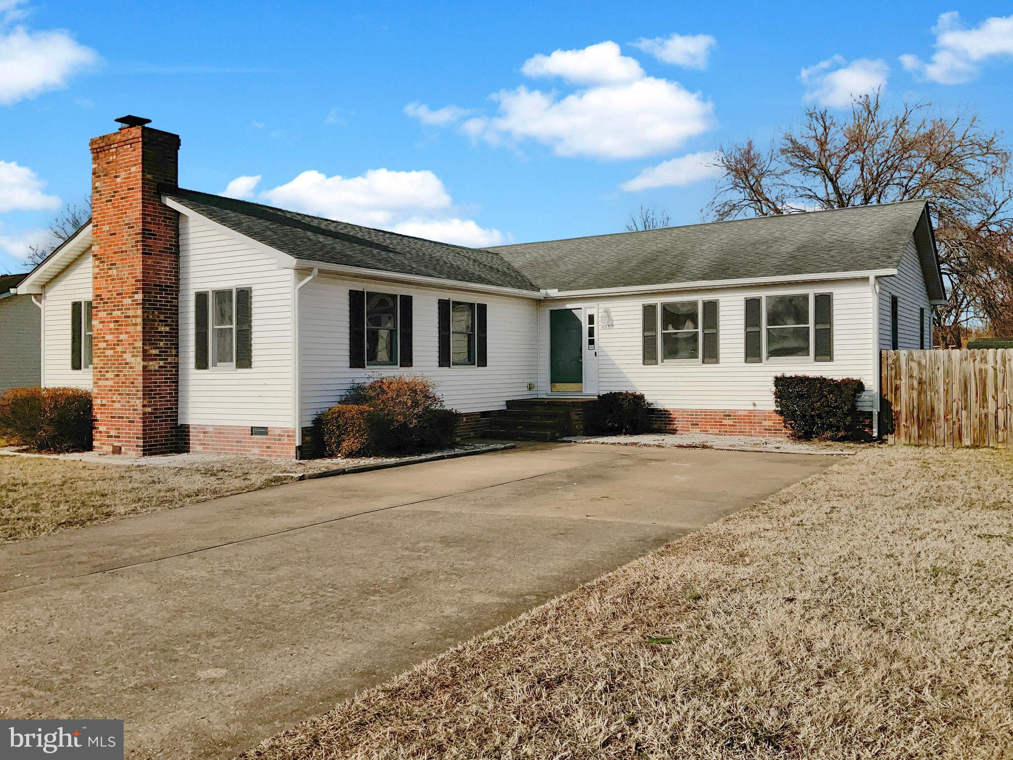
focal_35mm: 29
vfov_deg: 48.2
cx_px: 506
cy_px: 380
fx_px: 849
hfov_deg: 61.7
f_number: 1.8
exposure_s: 1/7407
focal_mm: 3
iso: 16
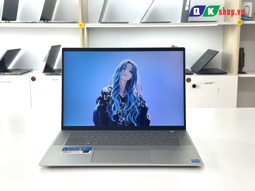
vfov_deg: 30.3
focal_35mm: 48
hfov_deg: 39.7
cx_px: 128
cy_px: 96
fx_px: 354
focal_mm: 6.76
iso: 64
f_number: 1.78
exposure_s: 1/223
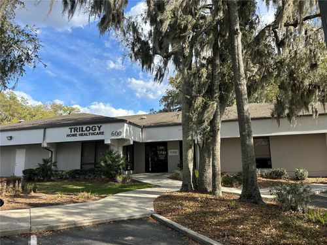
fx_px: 246
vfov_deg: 53.1
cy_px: 122
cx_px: 164
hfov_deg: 67.3
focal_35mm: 26
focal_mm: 5.7
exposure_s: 1/2045
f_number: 1.5
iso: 50
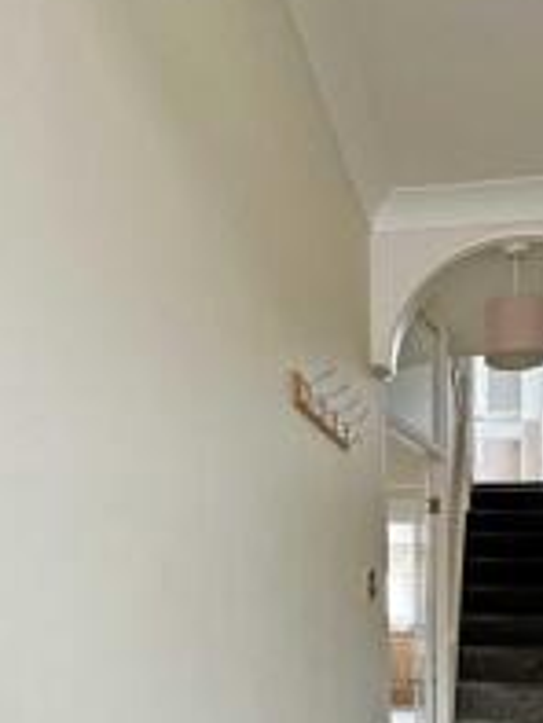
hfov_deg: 43.9
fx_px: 648
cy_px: 747
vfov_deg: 47.0
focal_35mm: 31
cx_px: 411
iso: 400
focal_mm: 2.22
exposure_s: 1/60
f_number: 2.2
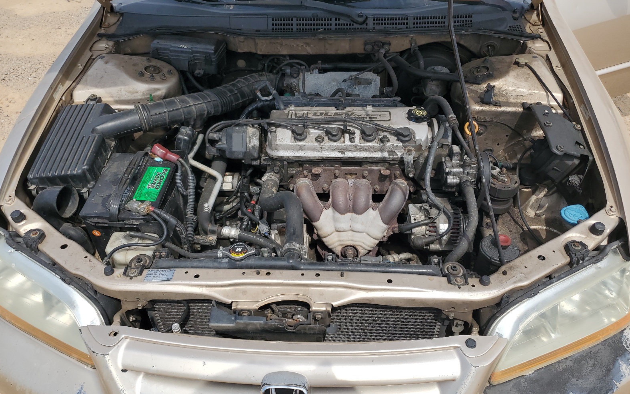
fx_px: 481
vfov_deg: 44.5
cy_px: 195
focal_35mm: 28
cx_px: 317
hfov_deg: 66.5
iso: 50
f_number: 1.5
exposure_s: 1/3333
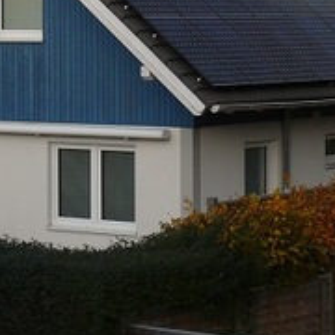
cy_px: 19
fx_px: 1883
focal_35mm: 172
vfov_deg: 10.1
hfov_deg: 10.0
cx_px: -86
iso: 100
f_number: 3.2
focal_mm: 10.2
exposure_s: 1/500
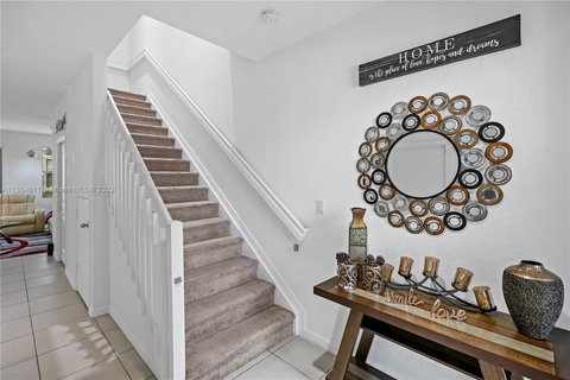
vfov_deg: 73.7
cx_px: 285
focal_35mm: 16
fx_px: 253
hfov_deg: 96.7
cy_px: 190
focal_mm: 16
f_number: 5.6
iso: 1600
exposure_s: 1/25
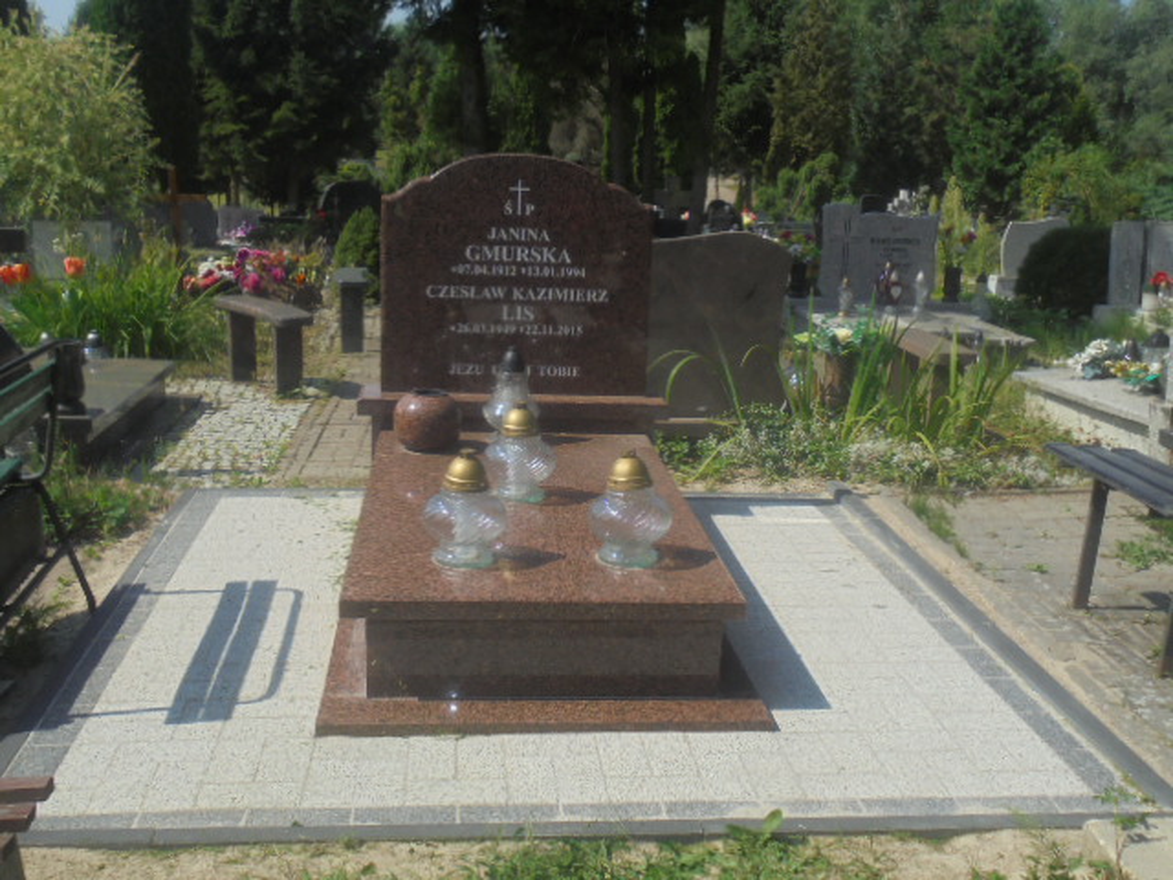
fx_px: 1288
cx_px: 586
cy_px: 440
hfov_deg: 49.0
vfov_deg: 37.7
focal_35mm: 38
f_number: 4.2
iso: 100
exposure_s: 1/800
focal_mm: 6.9
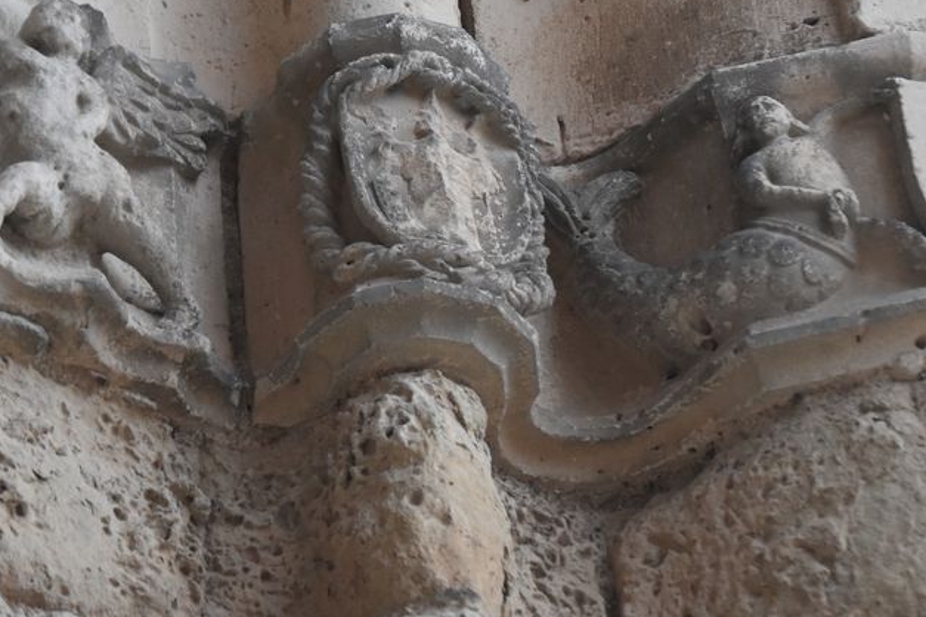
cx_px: 442
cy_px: 165
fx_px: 5813
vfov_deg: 6.1
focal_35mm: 226
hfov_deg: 9.1
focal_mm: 90
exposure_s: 1/125
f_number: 4.5
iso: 2000
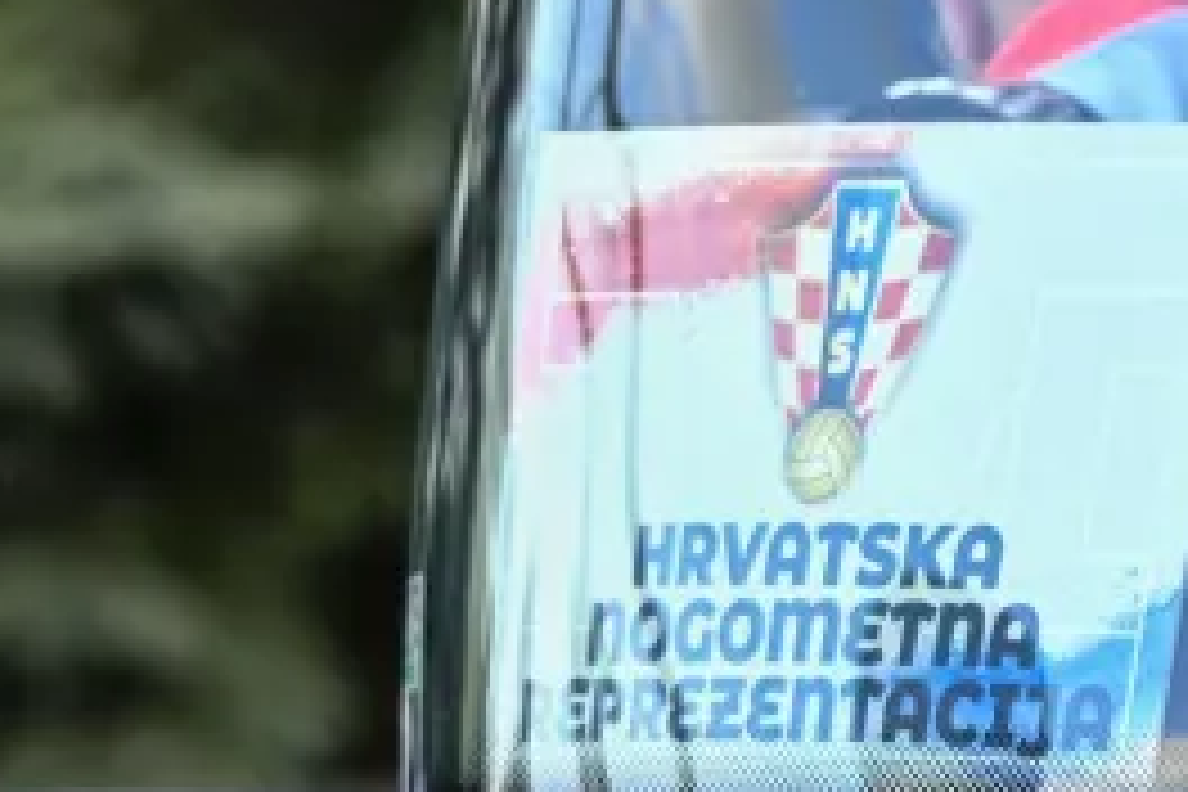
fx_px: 18974
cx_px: -72
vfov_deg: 2.4
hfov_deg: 3.6
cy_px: 1019
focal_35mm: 575
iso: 250
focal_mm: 200
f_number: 2.8
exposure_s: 1/500
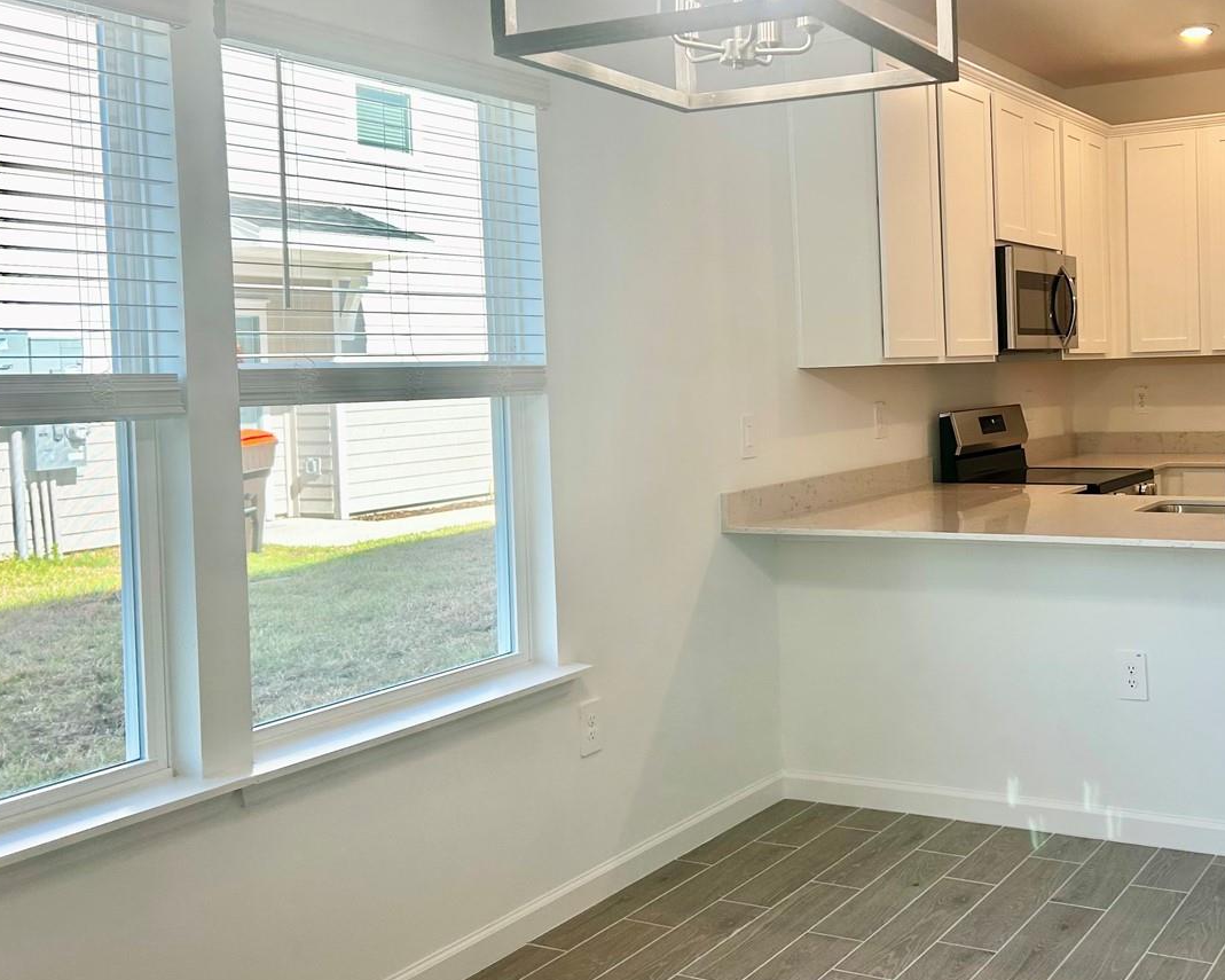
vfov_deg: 38.9
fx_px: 1378
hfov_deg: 46.6
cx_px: 882
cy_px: 374
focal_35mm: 38
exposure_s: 1/268
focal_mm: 5.7
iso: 50
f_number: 1.5
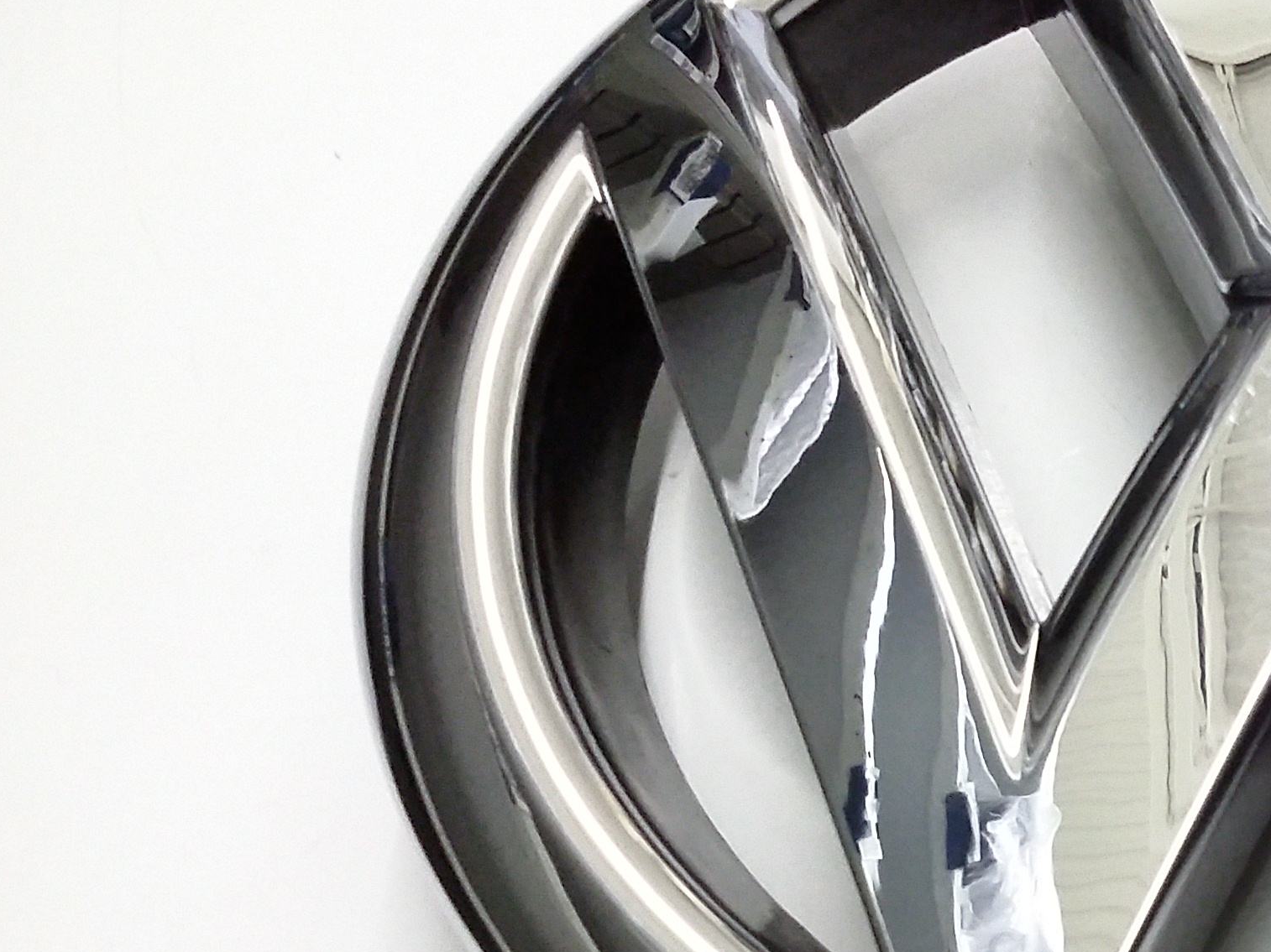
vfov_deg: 21.2
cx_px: 1352
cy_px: 661
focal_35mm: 69
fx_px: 2533
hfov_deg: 26.3
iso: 320
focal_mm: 3.4
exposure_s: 1/30
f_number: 2.4
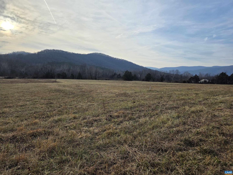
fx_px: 155
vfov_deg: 58.9
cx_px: 116
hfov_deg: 73.9
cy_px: 88
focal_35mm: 23
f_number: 1.7
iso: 80
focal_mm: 6.3
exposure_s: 1/6355
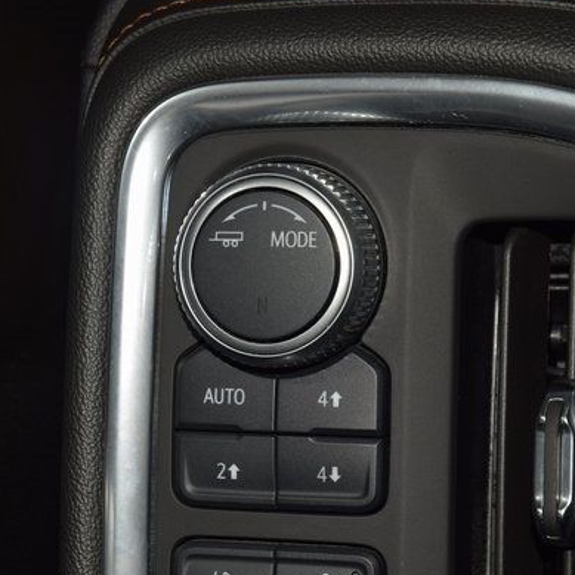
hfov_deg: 11.9
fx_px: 2763
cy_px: 293
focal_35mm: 147
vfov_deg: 11.9
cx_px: 257
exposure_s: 1/125
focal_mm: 70
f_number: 8
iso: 100
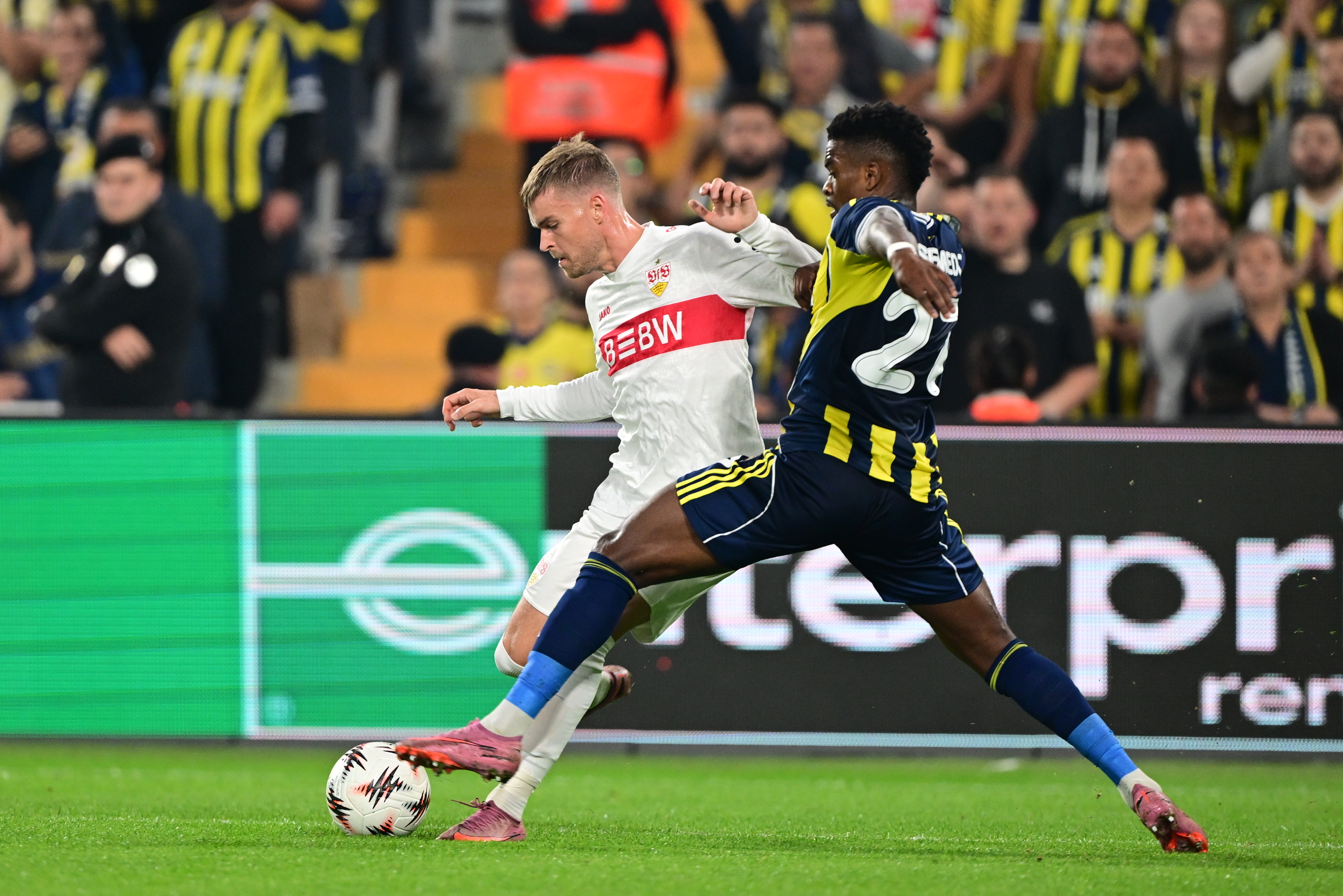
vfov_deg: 3.4
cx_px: 672
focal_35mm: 400
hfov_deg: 5.2
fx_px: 14921
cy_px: 448
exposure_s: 1/1600
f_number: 2.8
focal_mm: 400
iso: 2000
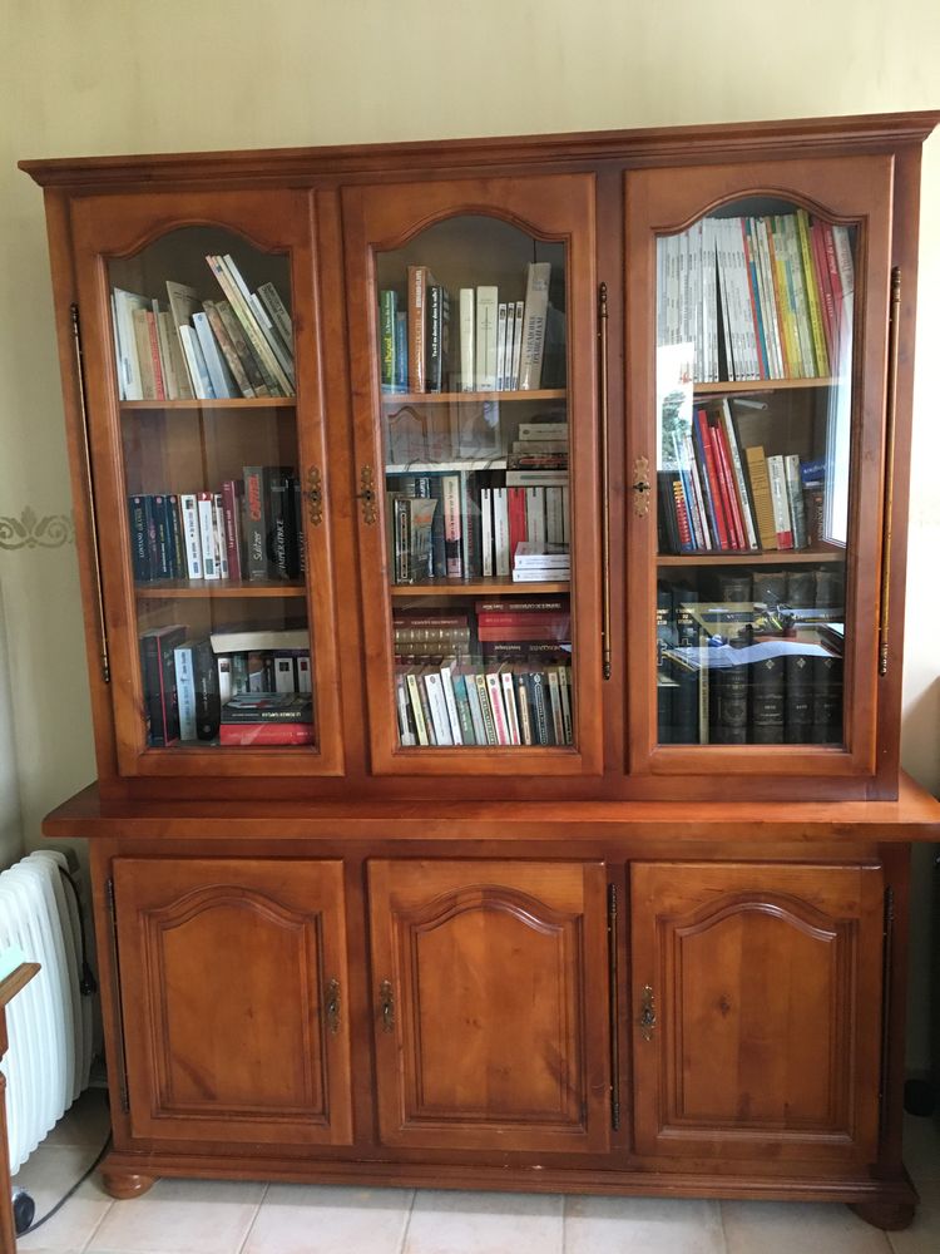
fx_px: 1050
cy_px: 627
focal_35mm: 29
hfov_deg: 48.2
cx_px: 470
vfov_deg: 61.7
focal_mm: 4.15
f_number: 2.2
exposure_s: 1/25
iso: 200
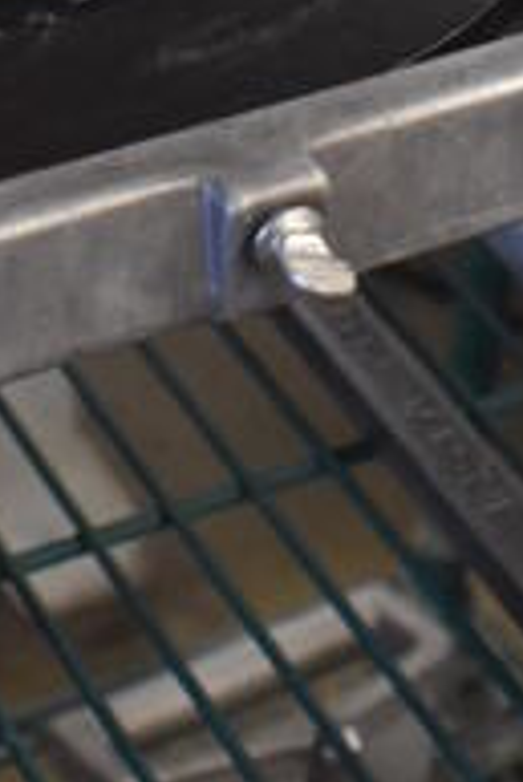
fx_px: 2784
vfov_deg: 15.0
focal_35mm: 128
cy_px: -342
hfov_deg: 10.6
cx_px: -12
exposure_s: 1/125
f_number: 3.5
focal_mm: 18
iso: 2000
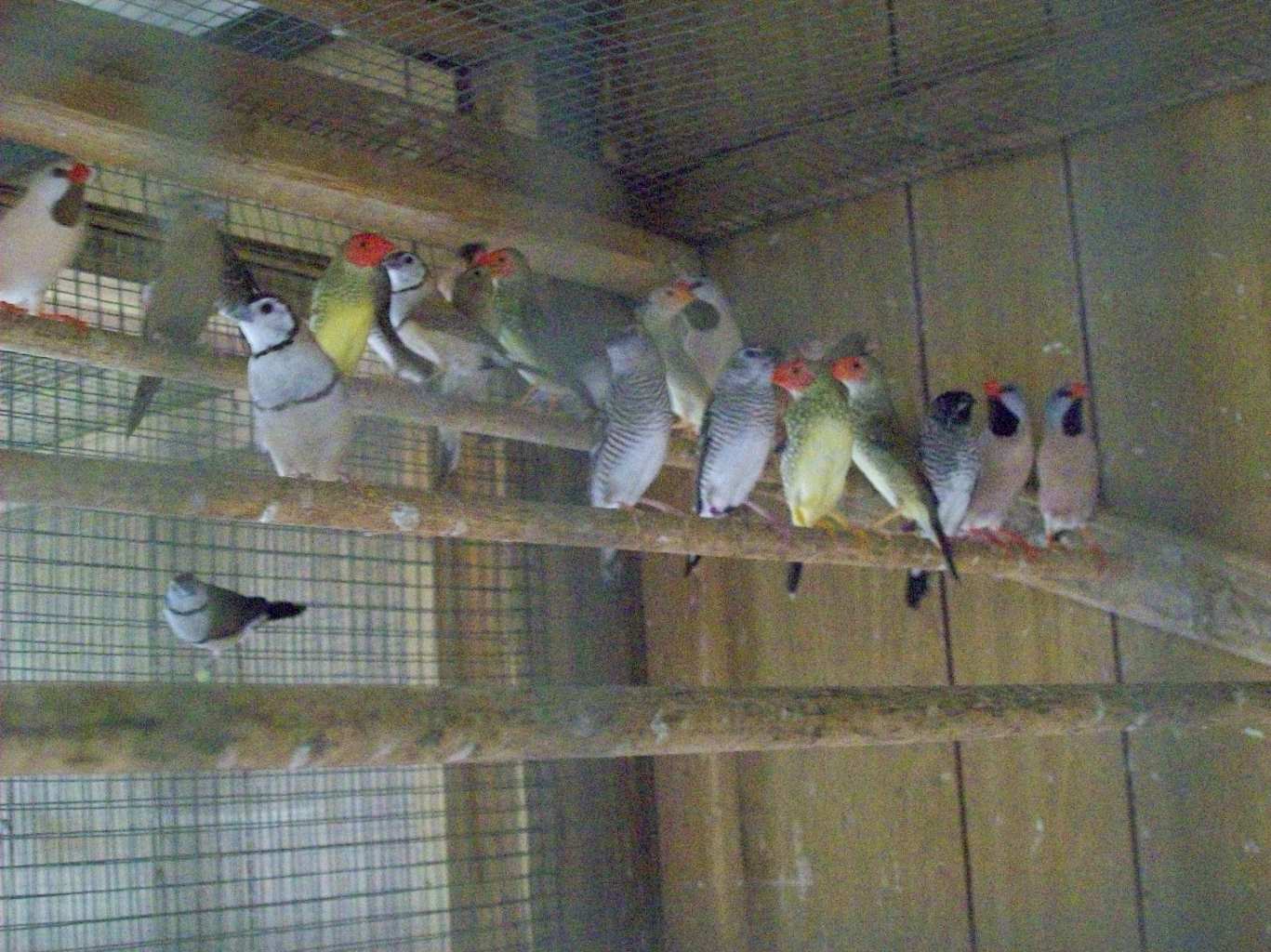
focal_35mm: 56
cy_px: 476
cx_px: 636
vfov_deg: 26.1
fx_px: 2055
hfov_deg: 34.4
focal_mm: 9.4
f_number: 3.4
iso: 1000
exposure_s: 1/8
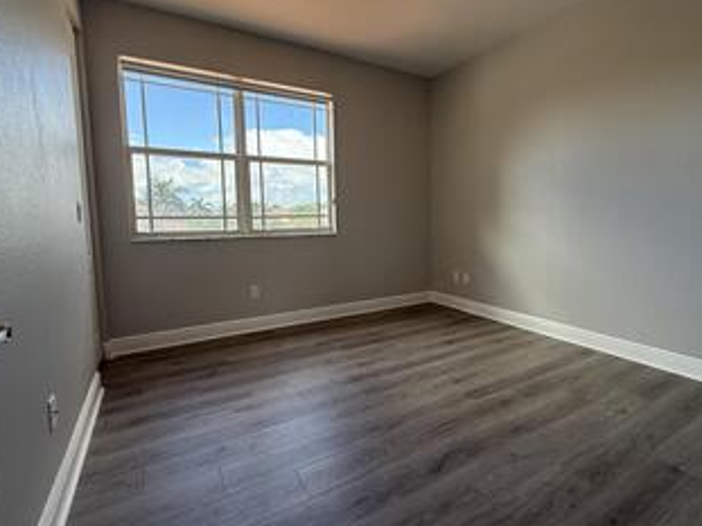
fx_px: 365
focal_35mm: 18
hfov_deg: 87.5
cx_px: 384
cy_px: 251
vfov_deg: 71.5
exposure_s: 1/99
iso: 125
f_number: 2.2
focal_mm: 2.22
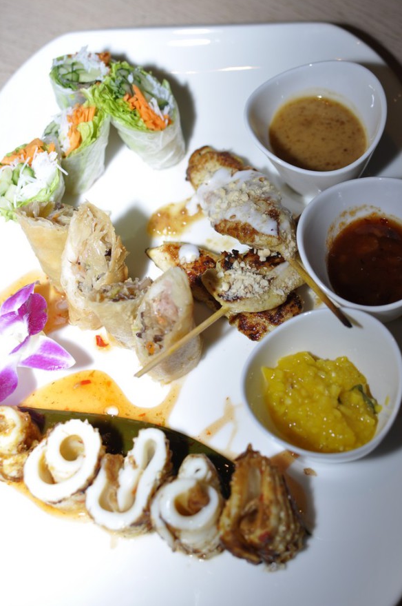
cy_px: 295
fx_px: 966
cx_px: 204
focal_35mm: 58
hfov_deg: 23.5
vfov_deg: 34.8
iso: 200
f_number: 4
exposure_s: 1/60
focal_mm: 35
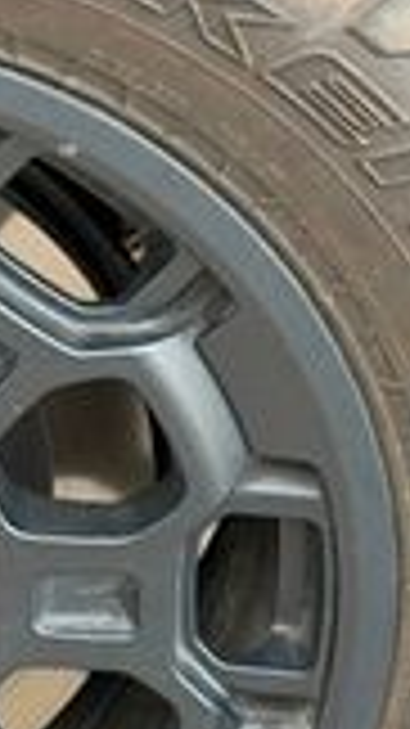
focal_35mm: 206
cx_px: -234
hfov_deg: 5.8
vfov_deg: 10.5
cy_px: 482
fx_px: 3986
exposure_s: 1/171
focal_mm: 6.76
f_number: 1.78
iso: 64
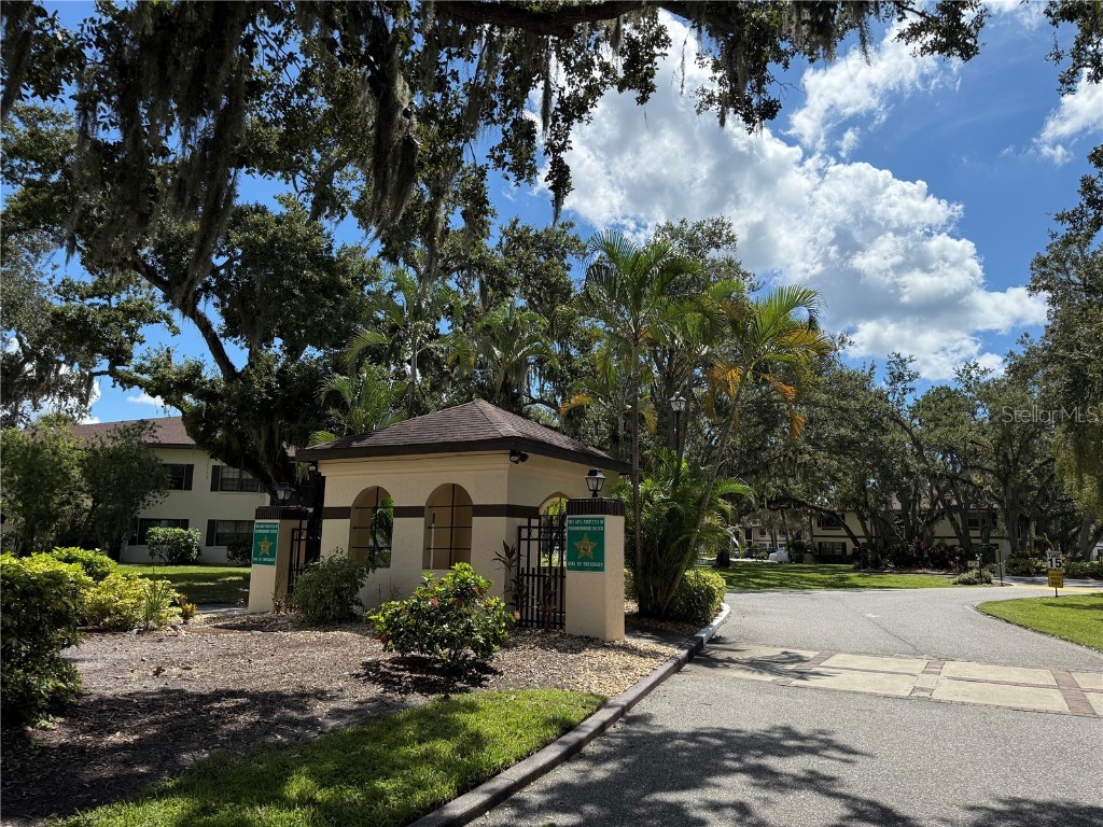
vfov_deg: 56.8
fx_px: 765
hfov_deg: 71.6
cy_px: 414
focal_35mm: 24
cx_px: 552
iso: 100
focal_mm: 6.76
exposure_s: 1/6173
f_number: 1.78
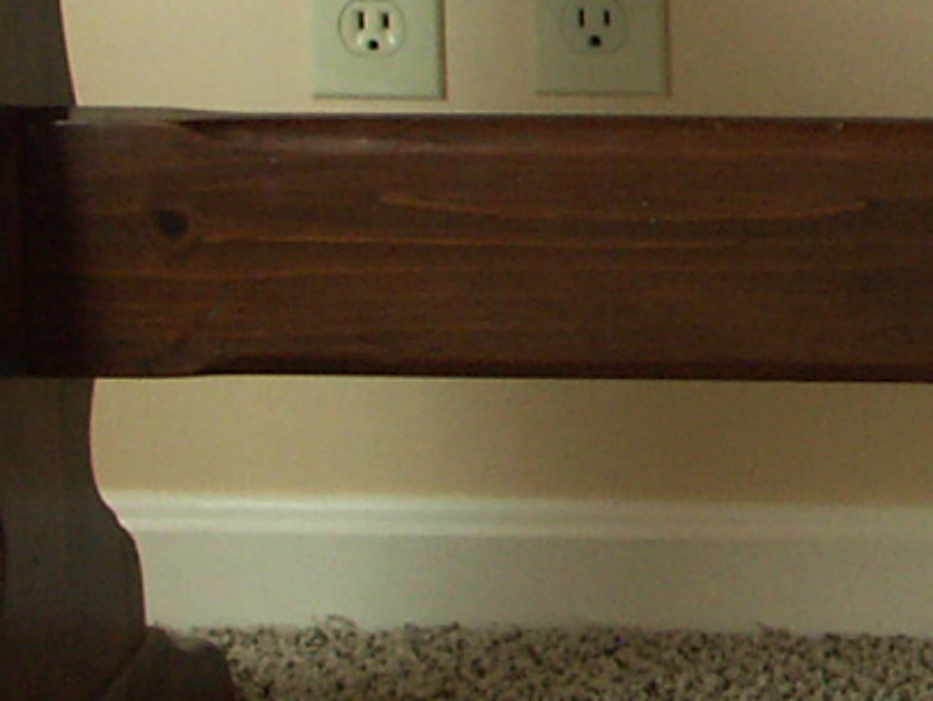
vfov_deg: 8.7
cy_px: 2
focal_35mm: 169
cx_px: 1521
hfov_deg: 11.1
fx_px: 4558
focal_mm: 8.44
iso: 100
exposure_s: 1/15
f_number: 3.5
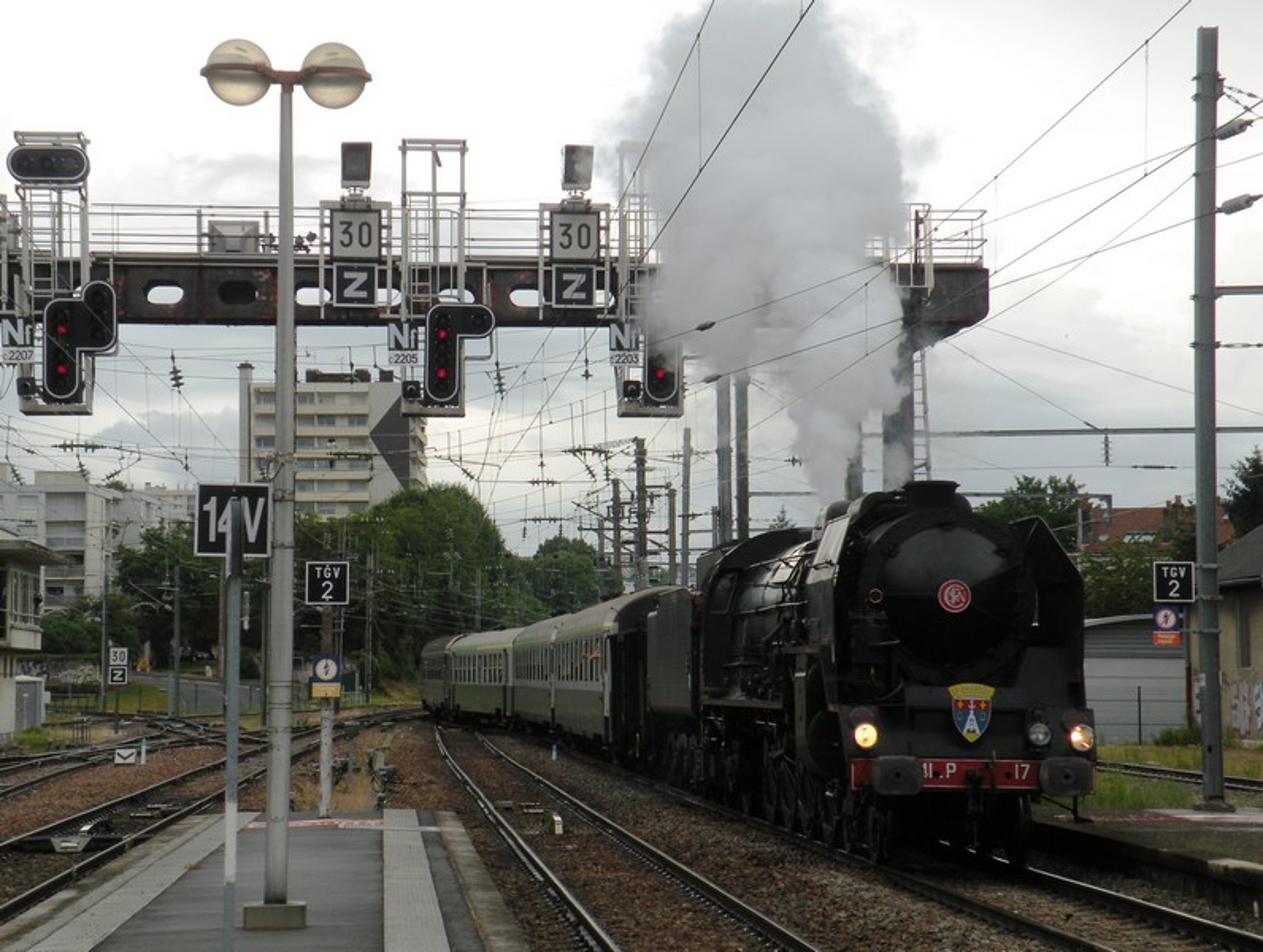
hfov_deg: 21.0
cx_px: 632
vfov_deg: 15.9
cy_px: 476
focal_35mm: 93
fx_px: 3399
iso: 64
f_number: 5
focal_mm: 16.4
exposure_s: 1/146
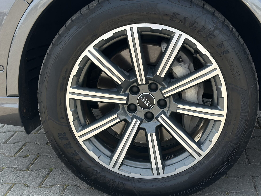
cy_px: 89
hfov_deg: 30.7
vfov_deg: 23.3
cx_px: 132
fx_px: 475
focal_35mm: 63
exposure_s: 1/1639
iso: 80
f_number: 1.78
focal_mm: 6.86
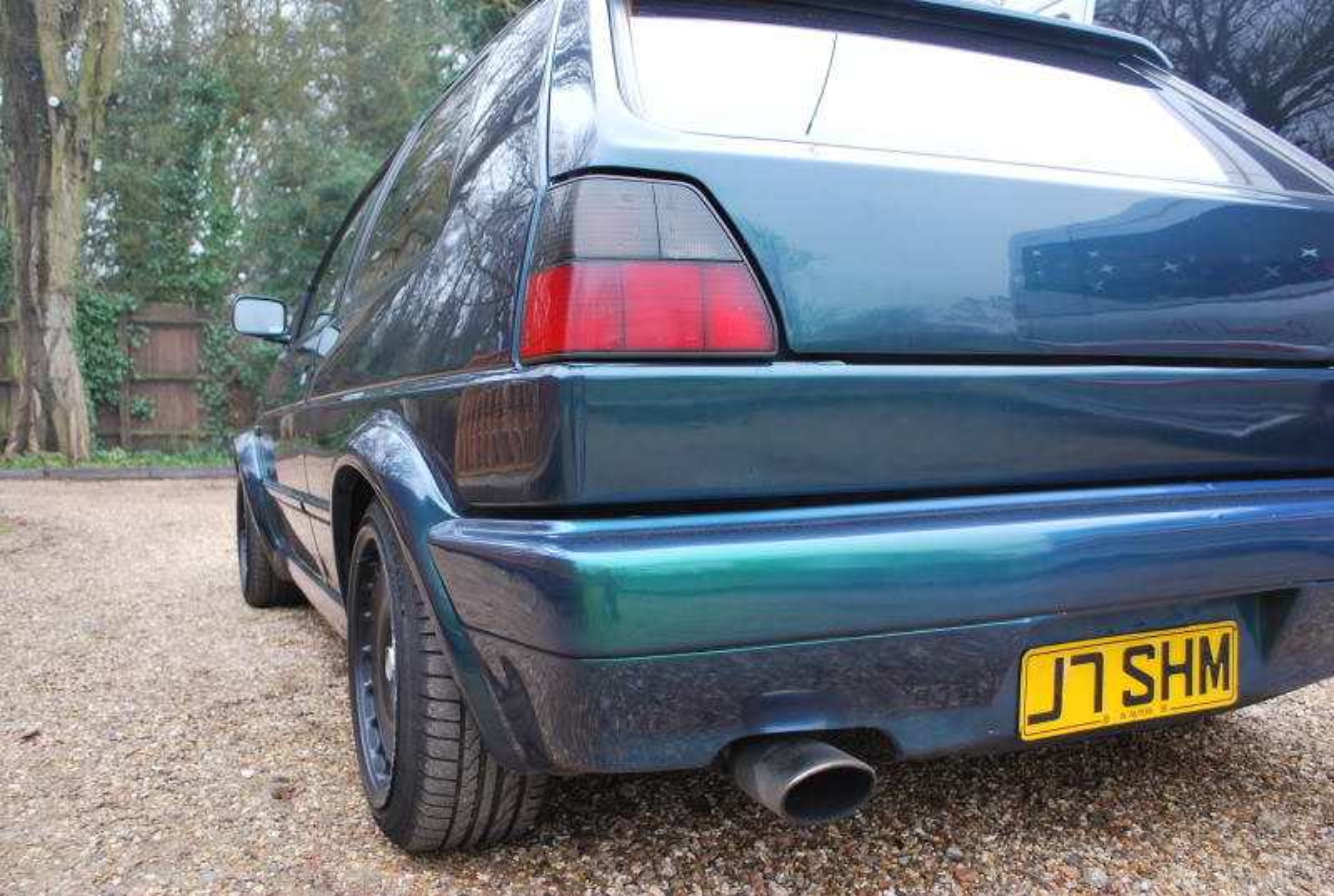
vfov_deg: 40.1
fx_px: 1225
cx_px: 667
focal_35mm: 33
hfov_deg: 57.1
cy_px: 448
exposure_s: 1/60
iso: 200
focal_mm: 22
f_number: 4
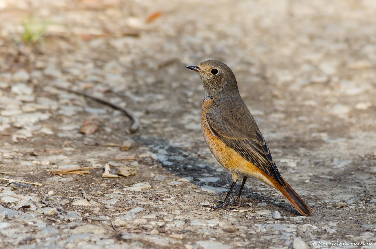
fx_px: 7816
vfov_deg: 1.8
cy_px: 124
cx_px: 188
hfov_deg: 2.8
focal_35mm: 750
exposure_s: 1/320
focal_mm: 500
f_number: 8
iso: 400
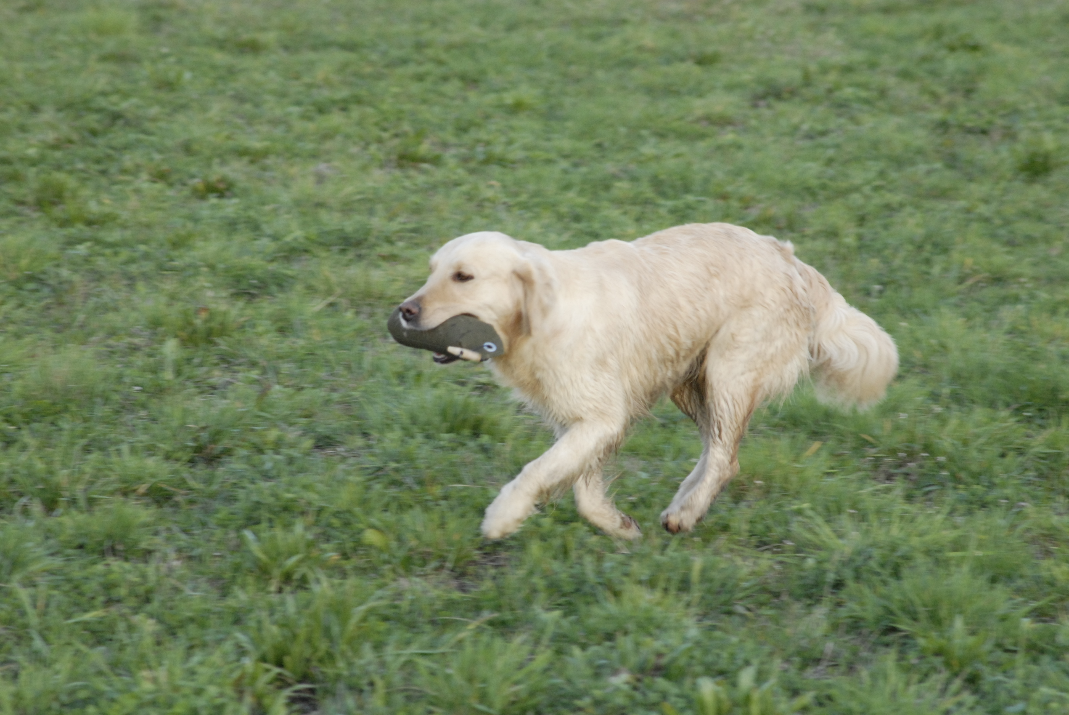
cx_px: 534
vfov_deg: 7.7
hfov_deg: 11.4
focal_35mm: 180
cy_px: 358
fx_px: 5351
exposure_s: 1/200
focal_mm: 120
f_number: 5.6
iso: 800
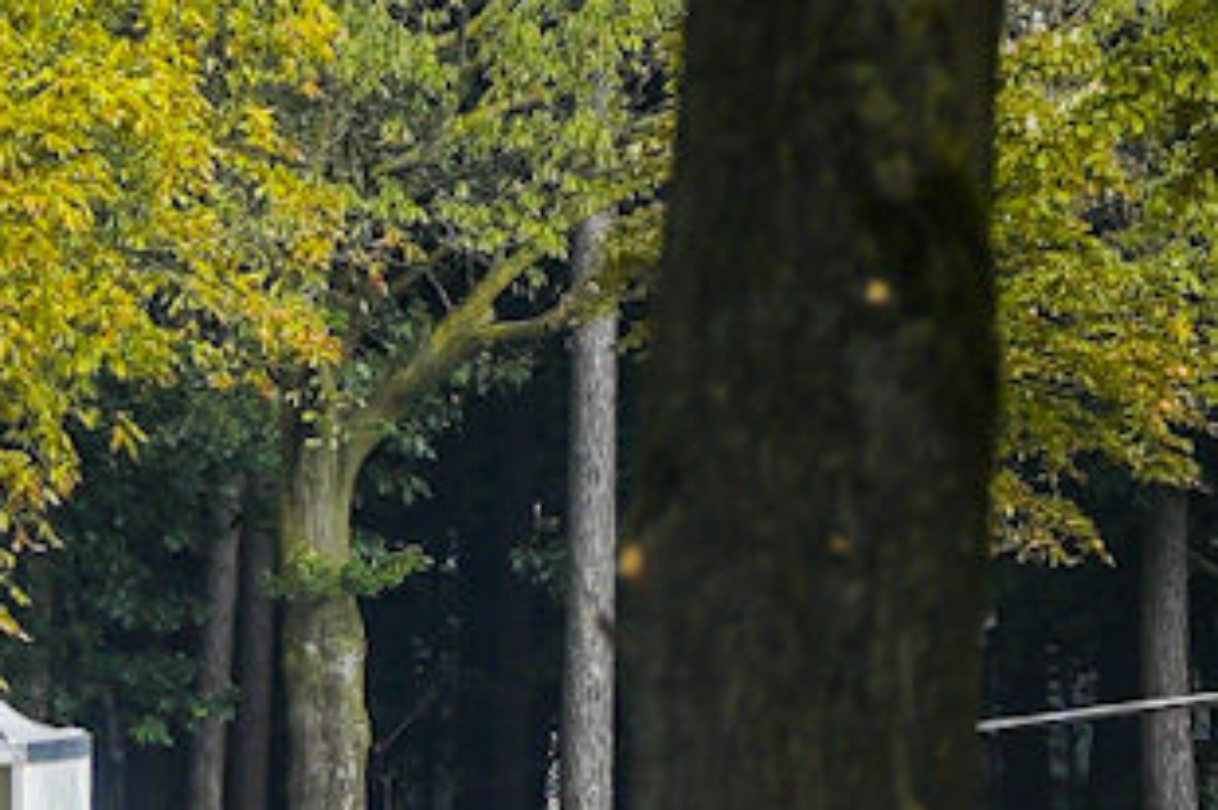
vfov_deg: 1.7
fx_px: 26916
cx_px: -717
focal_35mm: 796
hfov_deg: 2.6
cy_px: 442
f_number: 2.8
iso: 100
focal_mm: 86
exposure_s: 1/1600
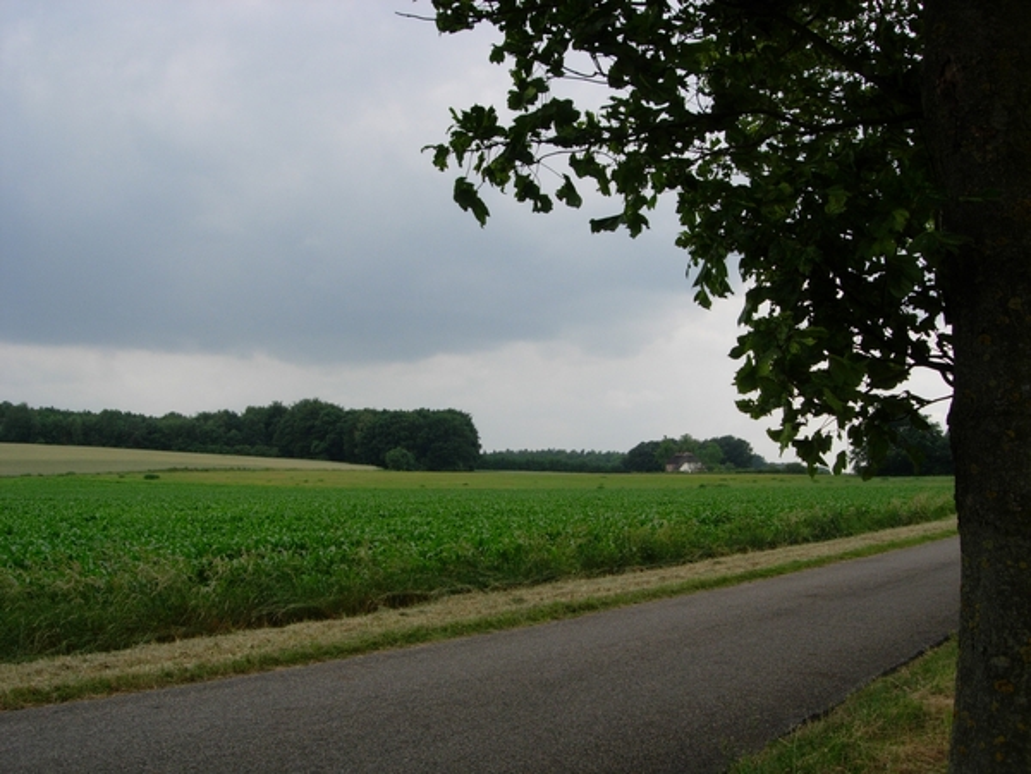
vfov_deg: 37.7
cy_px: 387
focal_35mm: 38
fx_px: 1132
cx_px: 516
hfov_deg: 49.0
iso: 64
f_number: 4.8
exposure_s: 1/470
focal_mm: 7.8
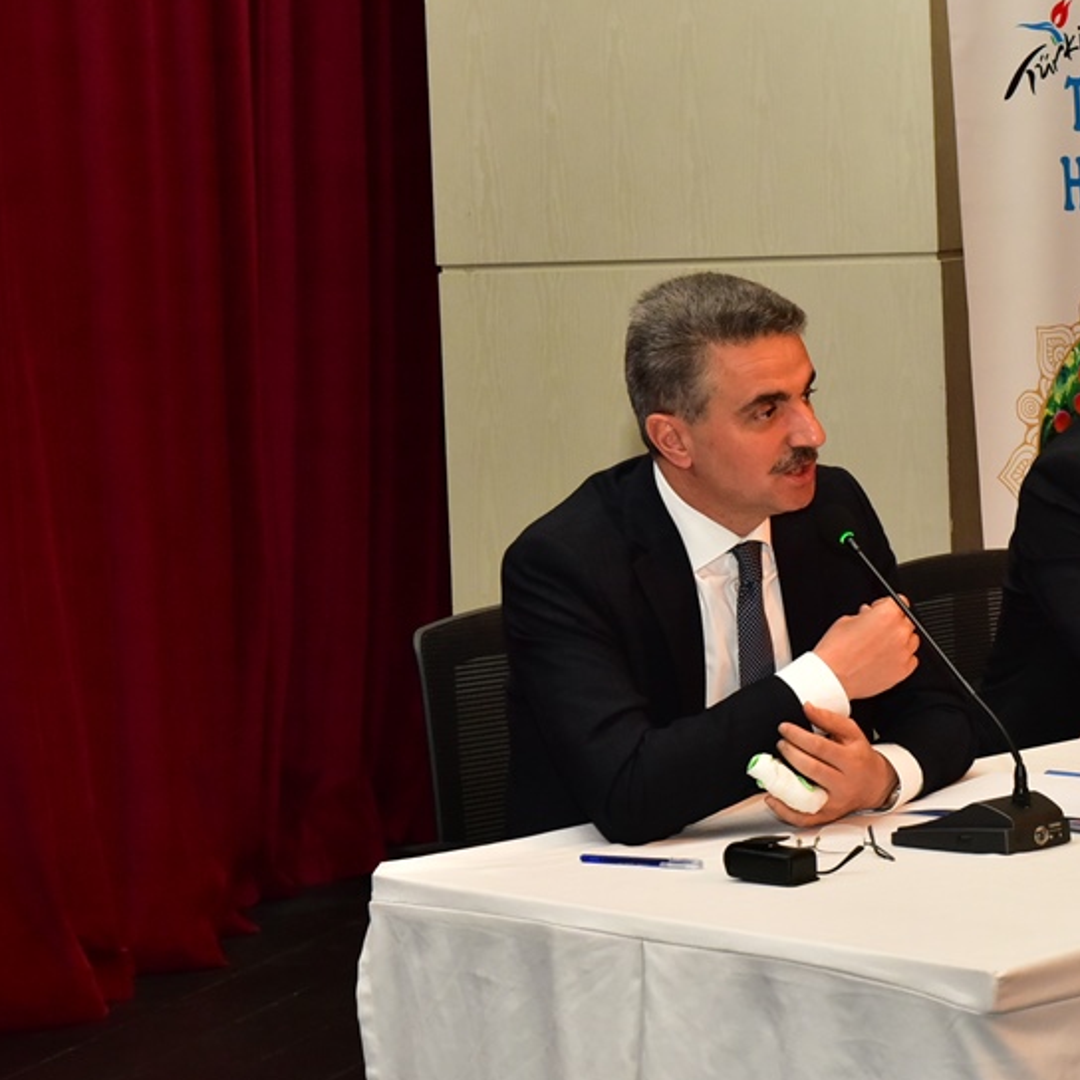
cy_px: 501
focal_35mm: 112
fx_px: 3953
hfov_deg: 15.4
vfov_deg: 15.6
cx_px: 993
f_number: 10
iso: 3200
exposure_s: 1/80
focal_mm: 70
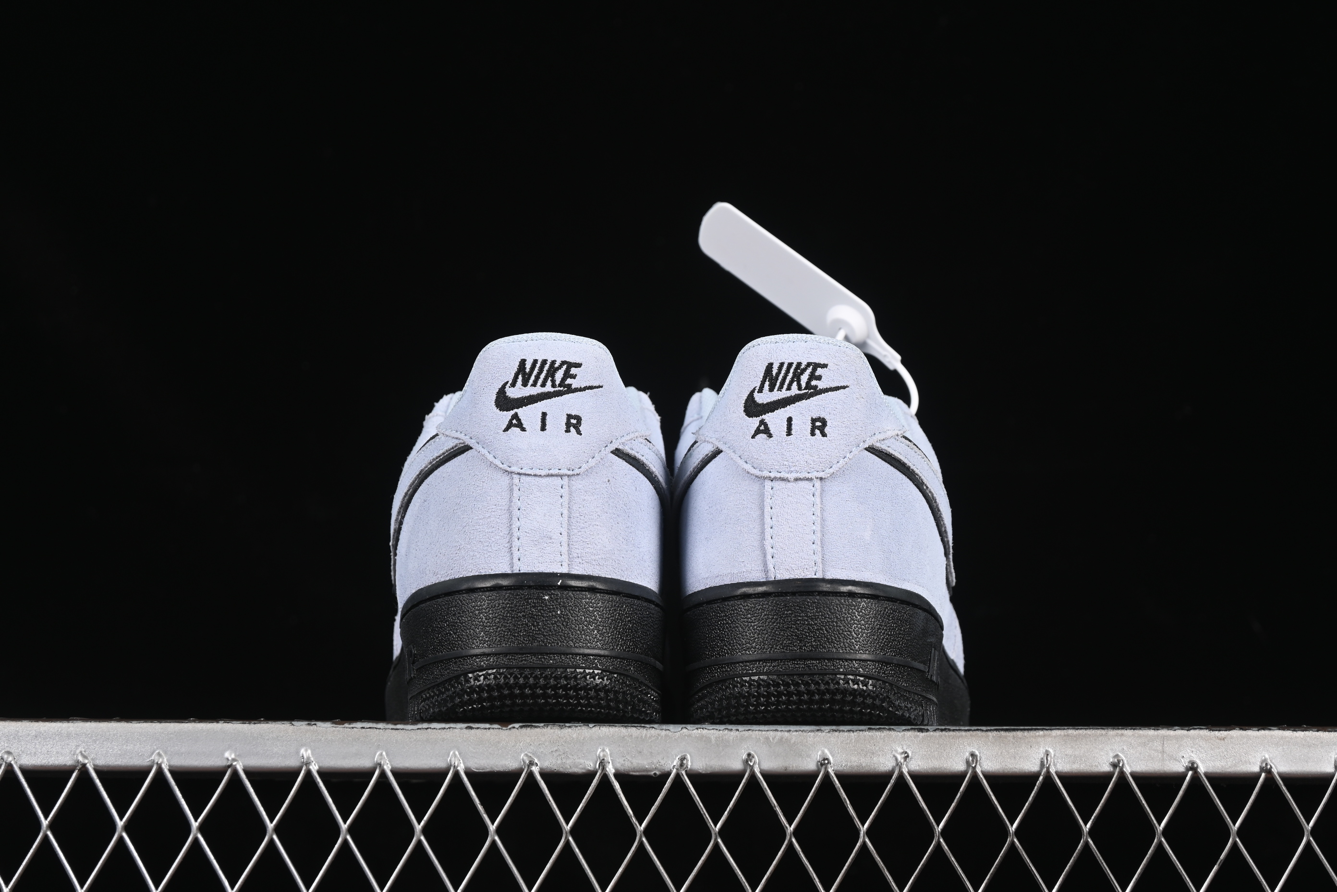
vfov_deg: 18.2
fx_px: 2785
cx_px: 668
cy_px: 446
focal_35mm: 75
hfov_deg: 27.0
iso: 160
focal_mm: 50
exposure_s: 1/60
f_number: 7.1
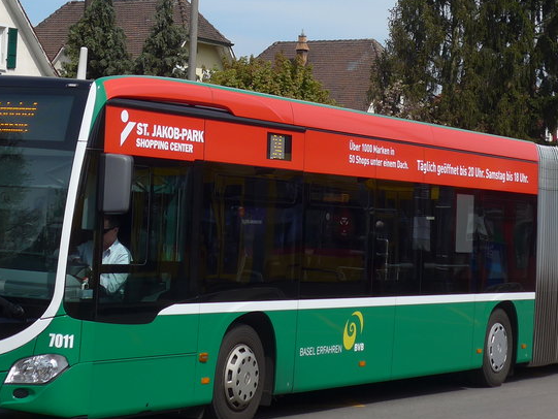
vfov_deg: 14.4
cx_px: 244
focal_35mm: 102
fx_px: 1645
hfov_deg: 19.2
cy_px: 54
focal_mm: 9.5
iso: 80
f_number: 3.2
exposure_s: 1/1600
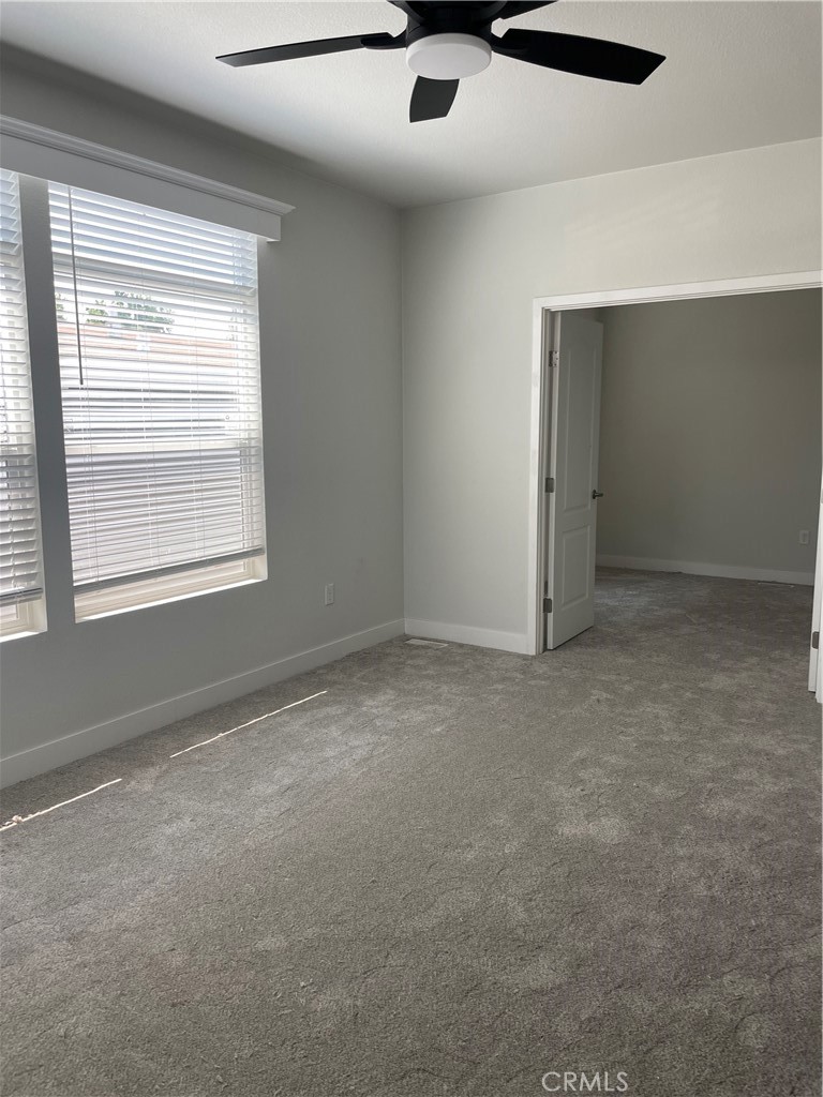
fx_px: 824
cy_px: 548
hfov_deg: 53.1
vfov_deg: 67.3
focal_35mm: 26
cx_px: 412
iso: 32
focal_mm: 4.2
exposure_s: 1/150
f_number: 1.6
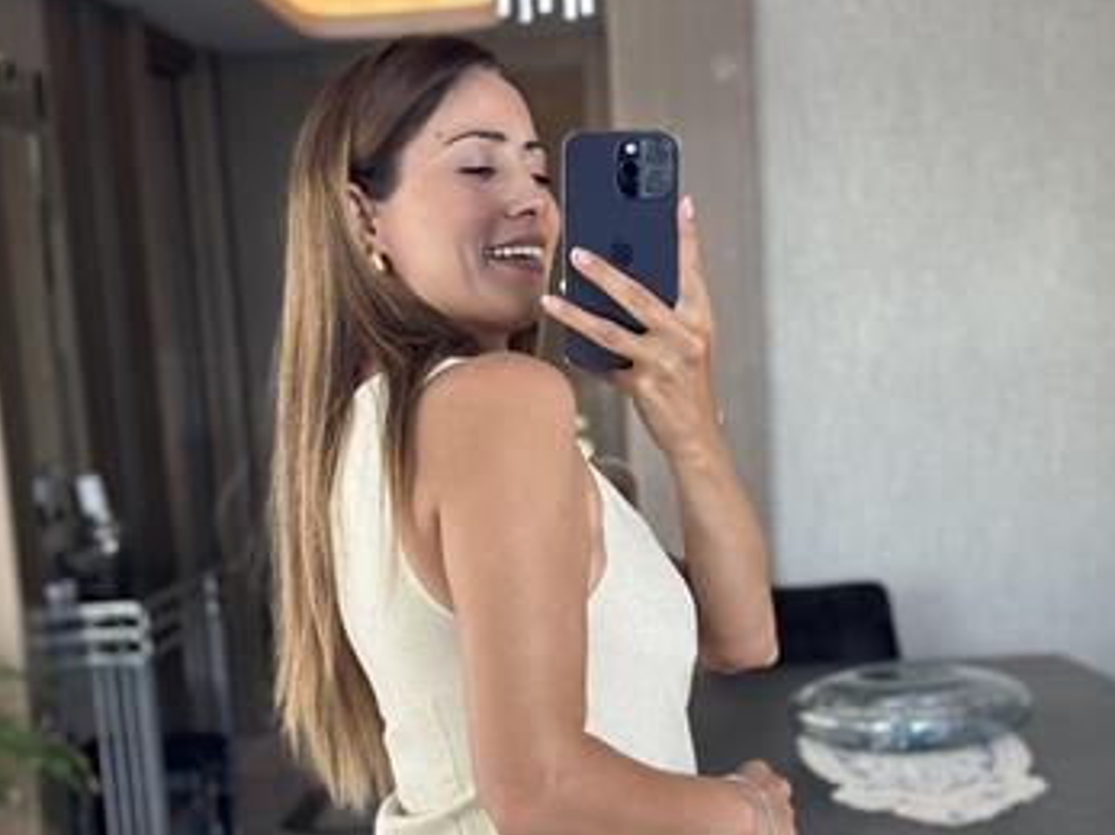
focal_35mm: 70
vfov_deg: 20.7
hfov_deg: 27.8
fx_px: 2254
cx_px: 524
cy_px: 697
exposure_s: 1/60
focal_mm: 6.86
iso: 125
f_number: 1.78
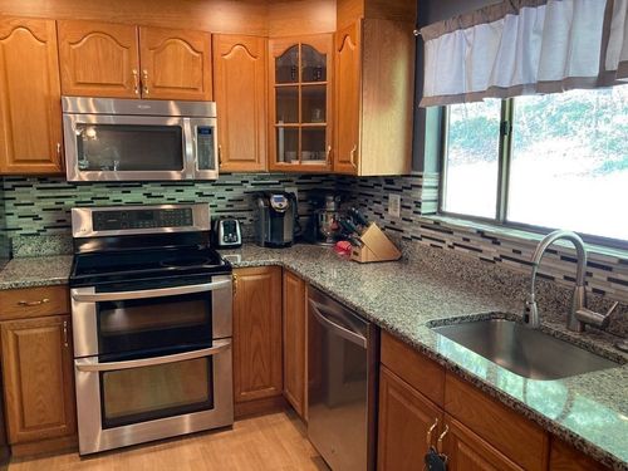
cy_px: 236
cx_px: 314
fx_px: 508
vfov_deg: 49.7
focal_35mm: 28
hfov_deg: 63.4
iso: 160
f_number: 1.8
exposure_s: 1/60
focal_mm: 3.99
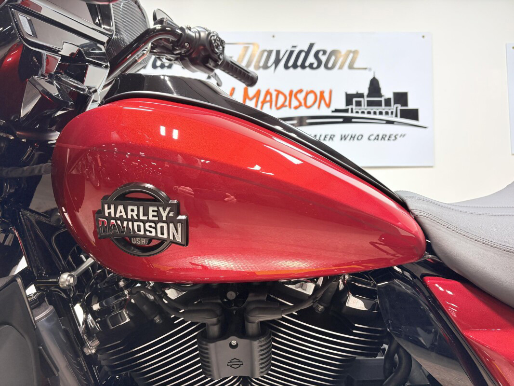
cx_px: 257
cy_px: 193
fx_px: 386
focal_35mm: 26
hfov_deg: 67.3
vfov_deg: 53.1
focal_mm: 5.96
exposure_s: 1/120
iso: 80
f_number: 1.6
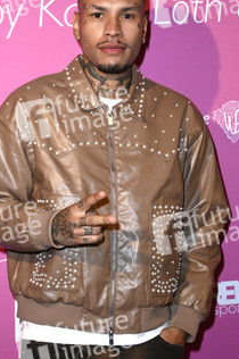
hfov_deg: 15.0
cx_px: 107
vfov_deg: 22.4
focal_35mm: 91
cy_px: 172
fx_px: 908
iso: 500
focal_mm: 72
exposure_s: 1/250
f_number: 5.6
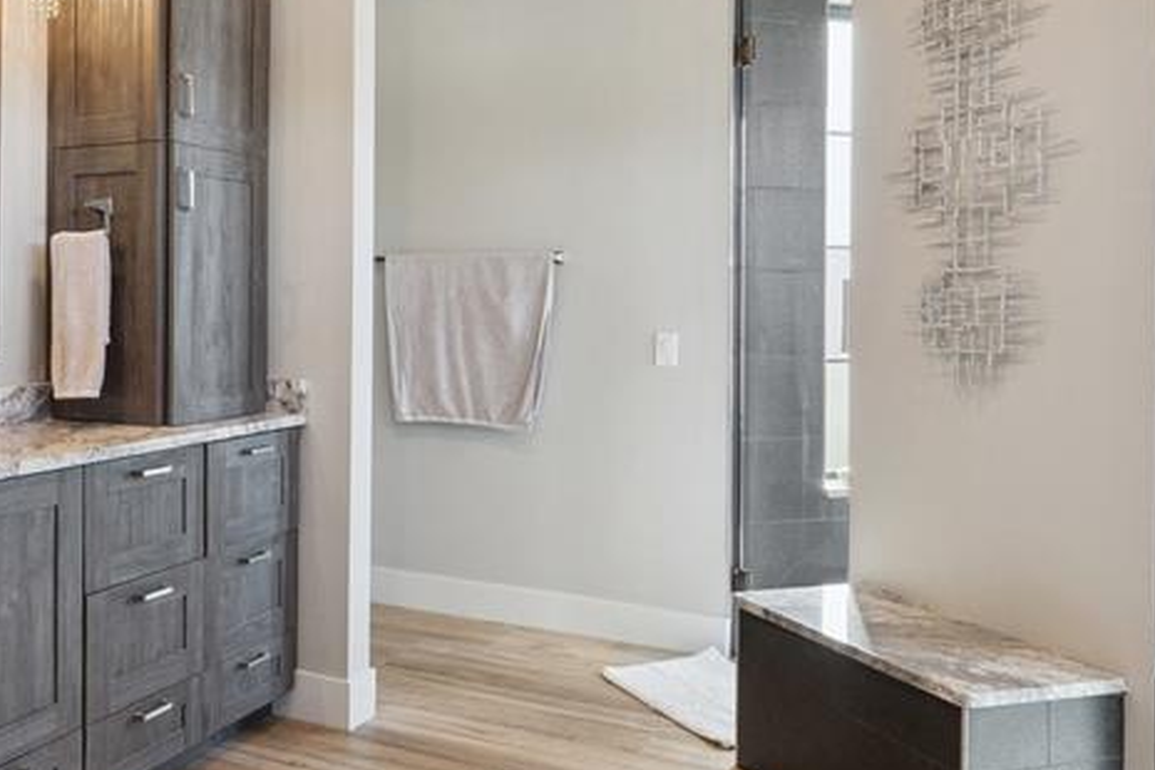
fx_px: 1101
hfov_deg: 54.2
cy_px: 298
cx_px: 385
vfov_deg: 38.3
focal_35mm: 34
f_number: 9
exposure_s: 1/30
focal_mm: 10.4
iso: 400
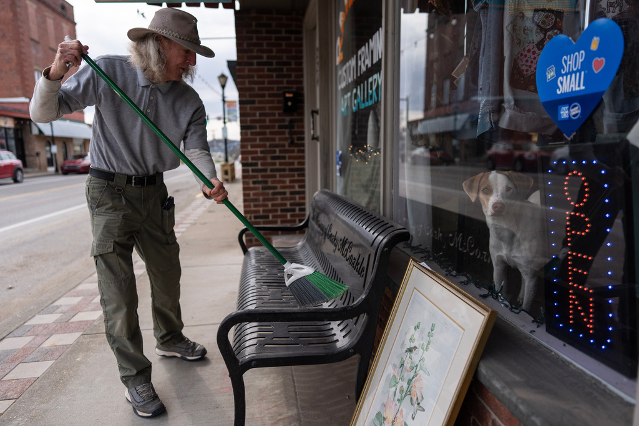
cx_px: 320
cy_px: 213
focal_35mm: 24
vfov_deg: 53.1
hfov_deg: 73.8
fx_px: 426
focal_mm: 24
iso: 320
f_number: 2
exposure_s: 1/10000
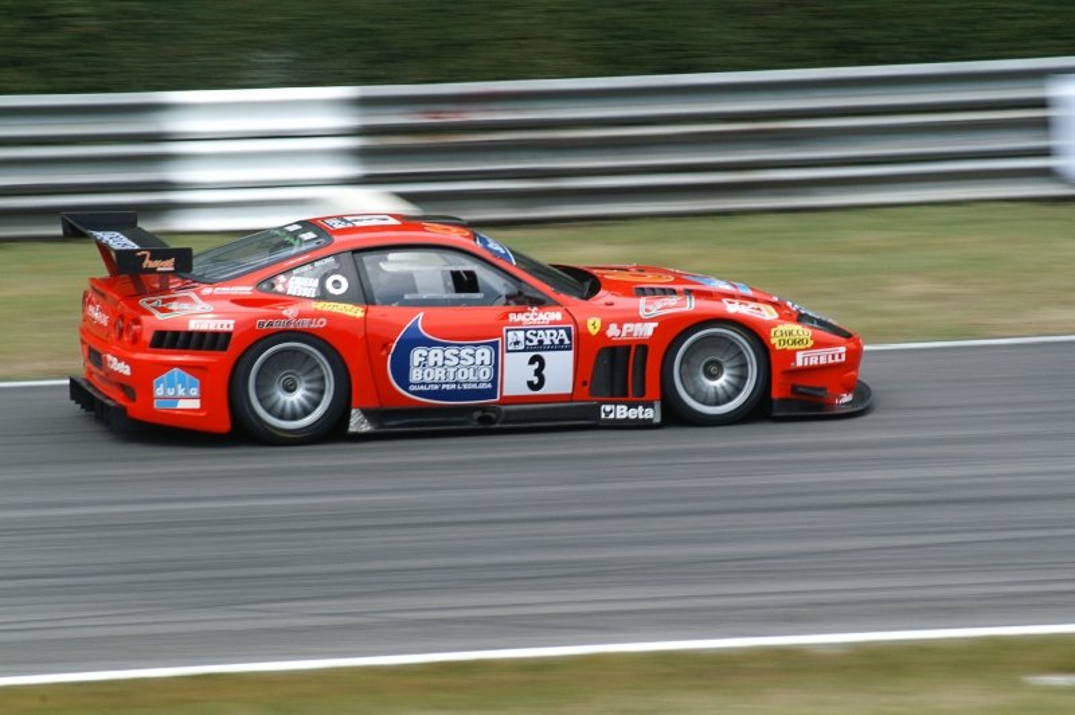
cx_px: 538
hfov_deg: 6.5
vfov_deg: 4.4
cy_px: 358
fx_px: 9398
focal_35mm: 315
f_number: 22
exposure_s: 1/100
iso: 400
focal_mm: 210
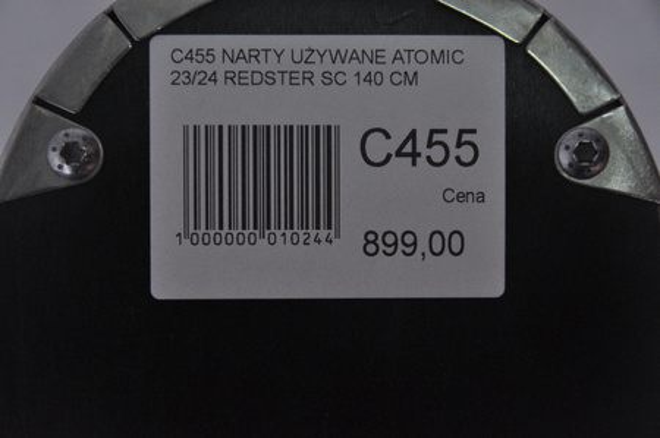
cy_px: 219
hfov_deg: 13.1
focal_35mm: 158
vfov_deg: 8.7
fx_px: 2884
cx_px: 330
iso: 3200
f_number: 9.5
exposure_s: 1/125
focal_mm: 105
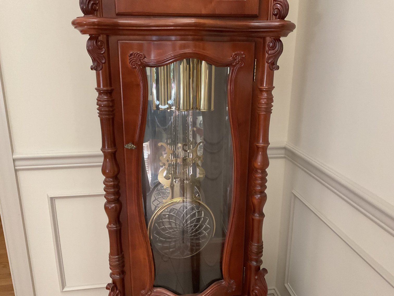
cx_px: 197
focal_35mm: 29
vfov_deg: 48.2
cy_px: 148
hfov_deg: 61.7
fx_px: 330
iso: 200
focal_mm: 3
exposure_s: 1/60
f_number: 1.8
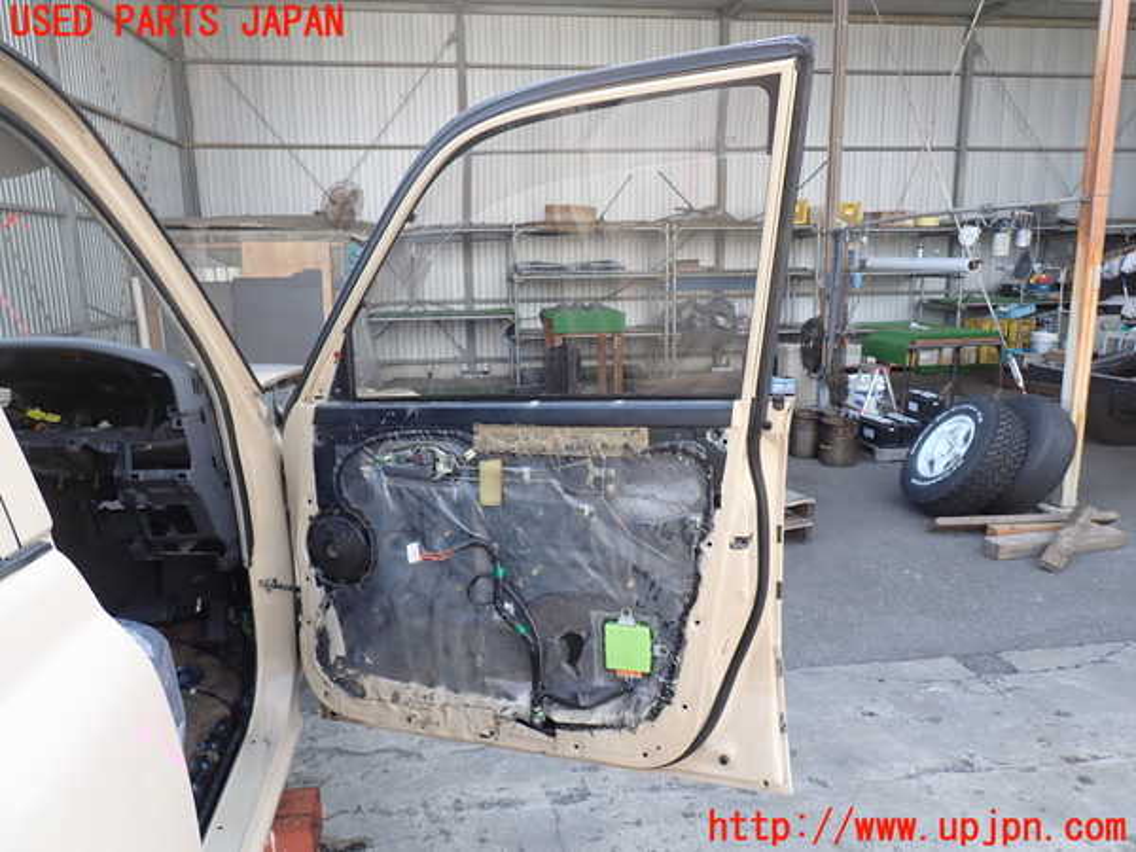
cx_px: 568
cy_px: 426
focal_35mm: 25
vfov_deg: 54.9
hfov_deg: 69.4
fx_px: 820
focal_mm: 4.5
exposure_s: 1/160
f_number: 2.8
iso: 100
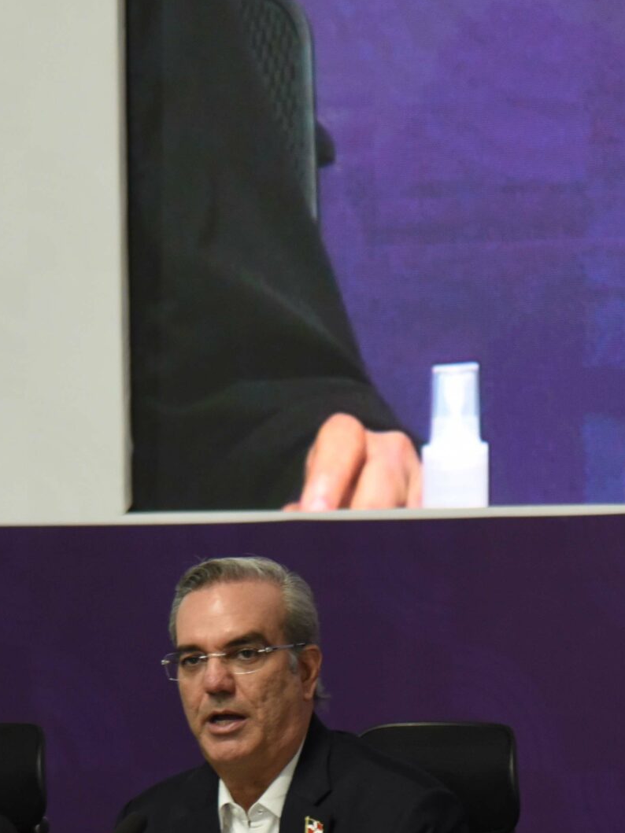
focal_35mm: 279
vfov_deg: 7.1
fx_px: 6718
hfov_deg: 5.3
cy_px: 619
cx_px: 217
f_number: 4
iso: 1600
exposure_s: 1/100
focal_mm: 120
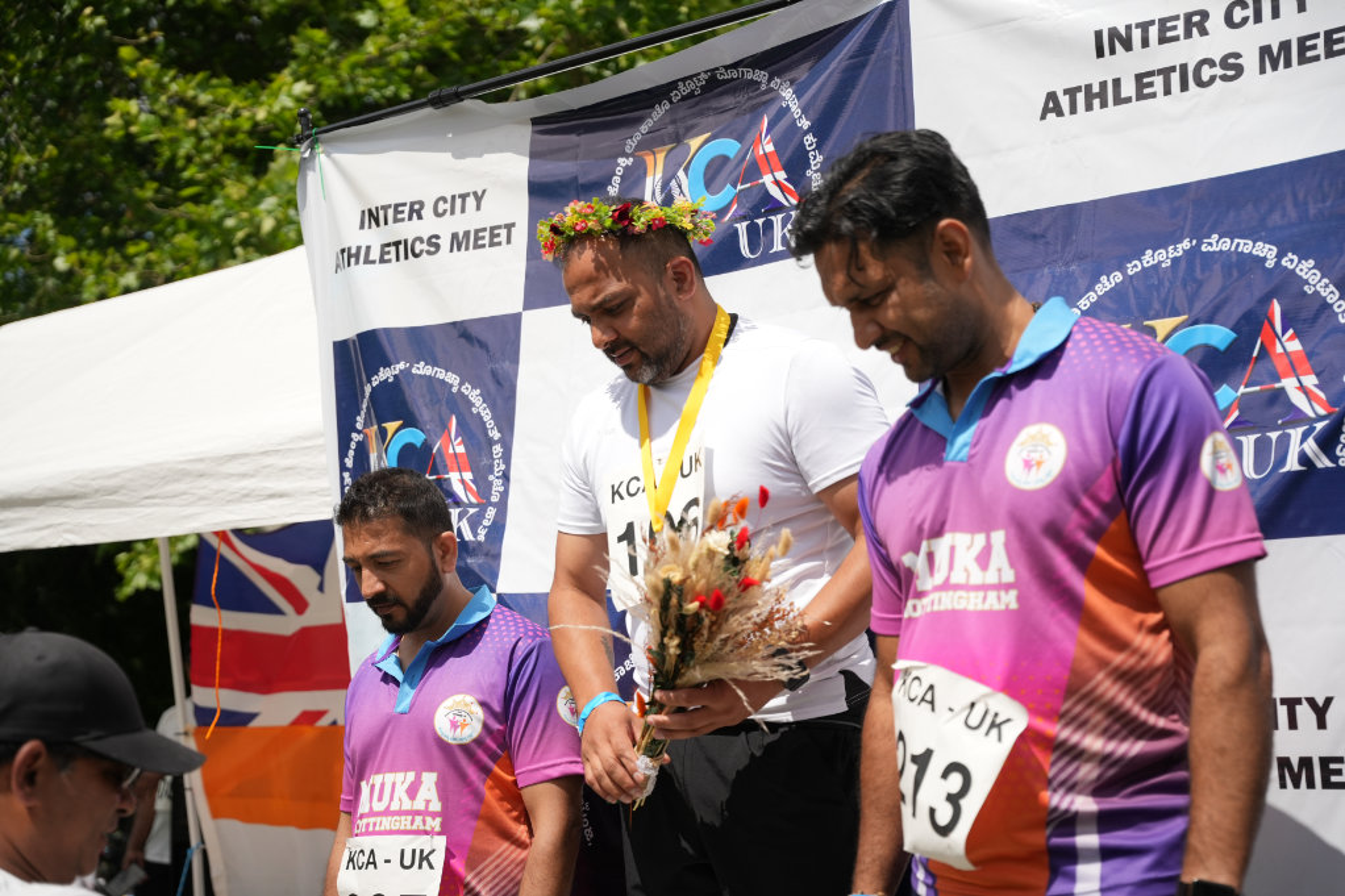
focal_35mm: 50
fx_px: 1849
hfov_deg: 40.0
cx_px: 672
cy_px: 448
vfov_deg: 27.2
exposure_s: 1/6400
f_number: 2.8
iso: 250
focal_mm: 49.5
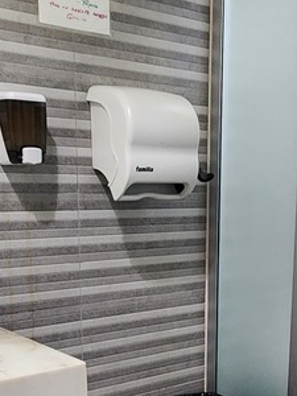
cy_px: 319
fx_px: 595
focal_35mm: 52
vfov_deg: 35.6
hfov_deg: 27.4
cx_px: 242
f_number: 2.2
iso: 500
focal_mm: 2.2
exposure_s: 1/30
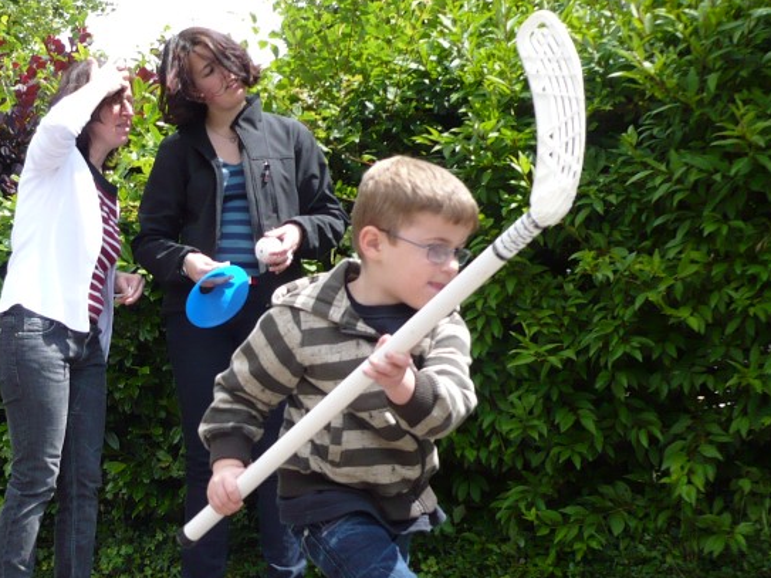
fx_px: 1470
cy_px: 362
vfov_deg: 22.2
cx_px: 177
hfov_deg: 28.9
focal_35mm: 66
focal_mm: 5.8
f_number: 2.8
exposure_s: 1/640
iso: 100
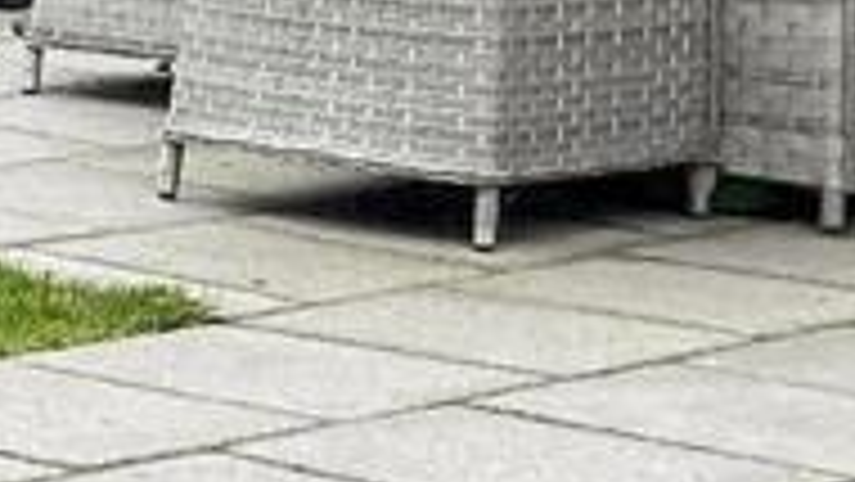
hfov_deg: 10.5
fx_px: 3855
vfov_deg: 7.1
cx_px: -1336
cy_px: -189
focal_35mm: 170
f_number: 1.8
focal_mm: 3
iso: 16
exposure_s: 1/150
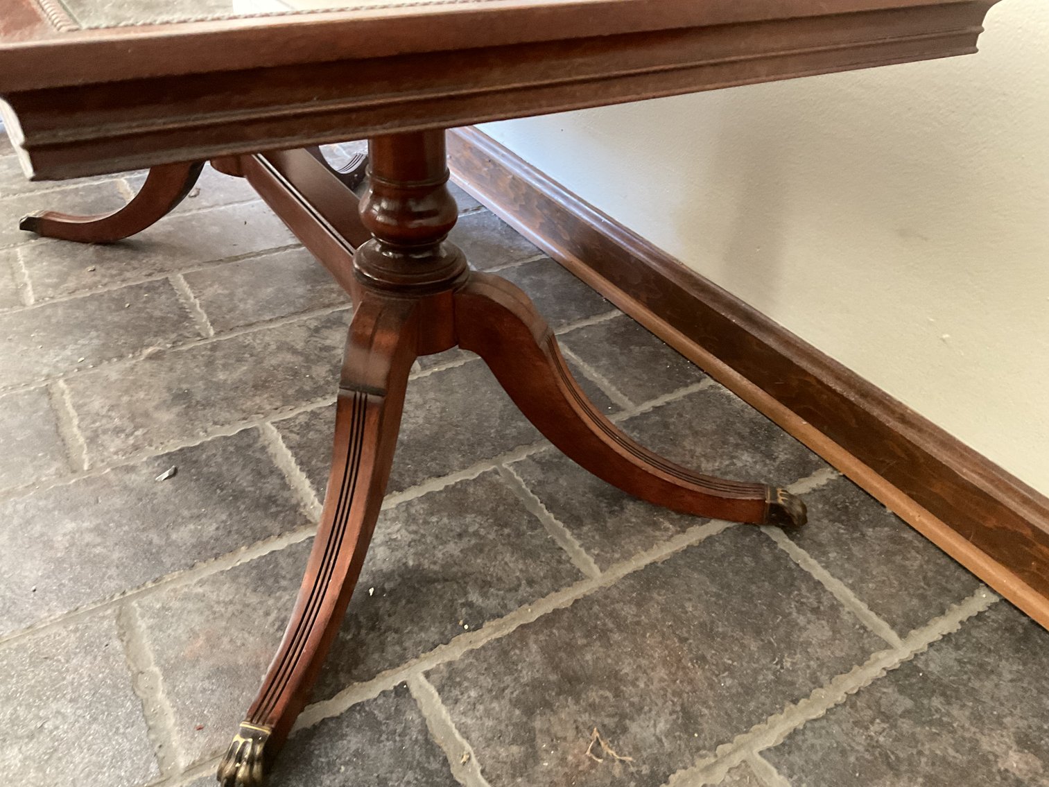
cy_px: 394
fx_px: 879
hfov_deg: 61.7
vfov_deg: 48.2
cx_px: 524
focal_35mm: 29
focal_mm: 3
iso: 320
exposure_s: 1/30
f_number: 1.8
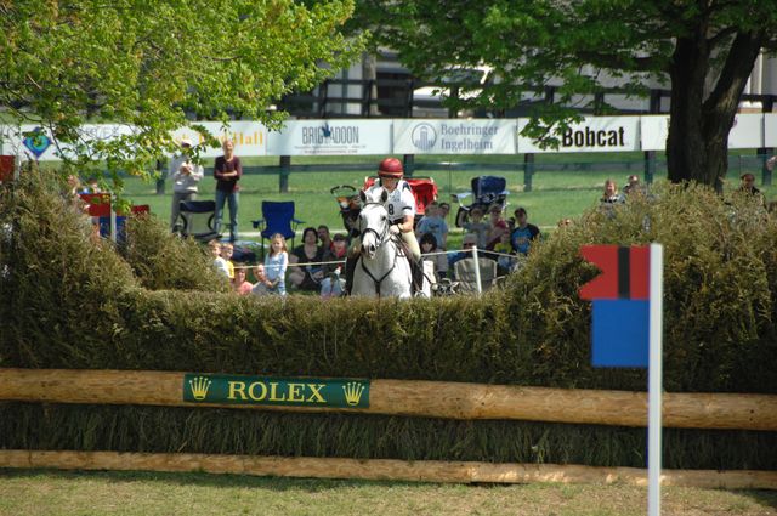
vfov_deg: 4.6
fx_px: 6467
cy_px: 258
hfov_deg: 6.9
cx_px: 388
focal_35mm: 300
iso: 500
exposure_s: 1/1000
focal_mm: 200
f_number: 5.6
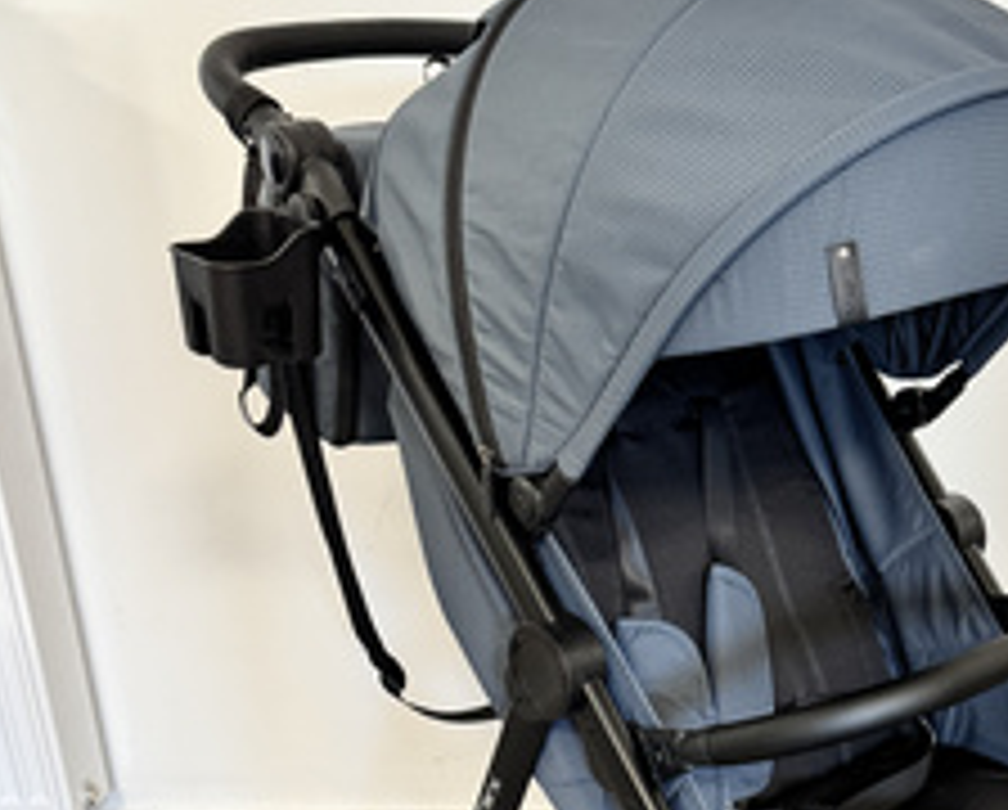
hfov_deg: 38.6
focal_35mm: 47
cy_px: 724
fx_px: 1405
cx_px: 742
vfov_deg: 30.8
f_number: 1.78
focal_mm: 6.76
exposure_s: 1/50
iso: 320
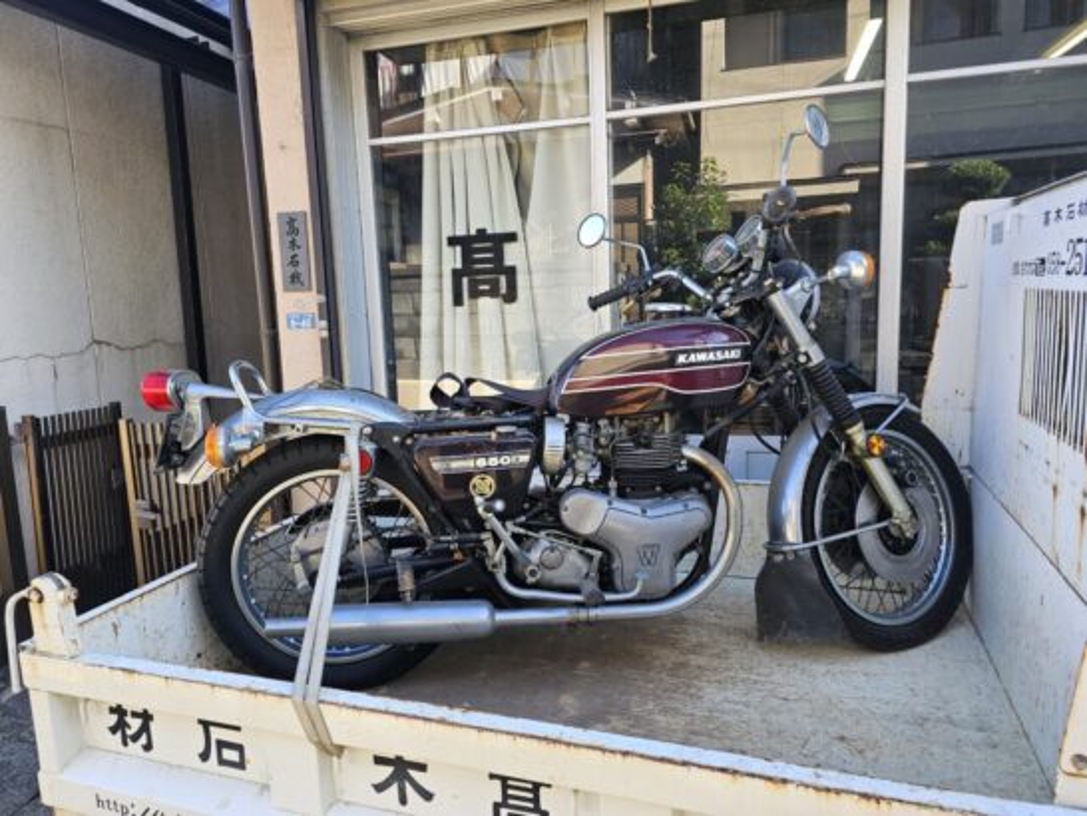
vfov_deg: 58.9
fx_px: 723
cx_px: 544
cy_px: 408
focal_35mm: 23
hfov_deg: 73.9
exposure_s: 1/359
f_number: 1.7
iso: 100
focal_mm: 6.3
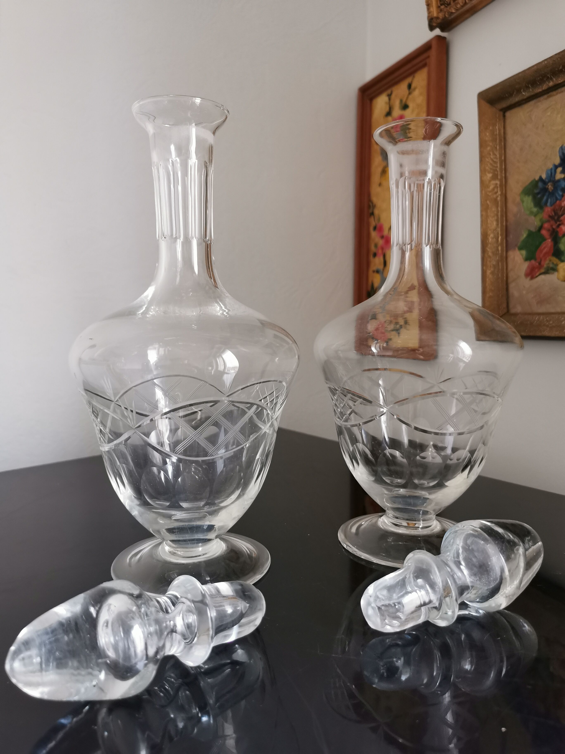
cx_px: 282
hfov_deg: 51.4
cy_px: 377
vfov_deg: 65.3
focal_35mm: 27
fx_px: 588
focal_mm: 5.56
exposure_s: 1/40
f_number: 1.6
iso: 500
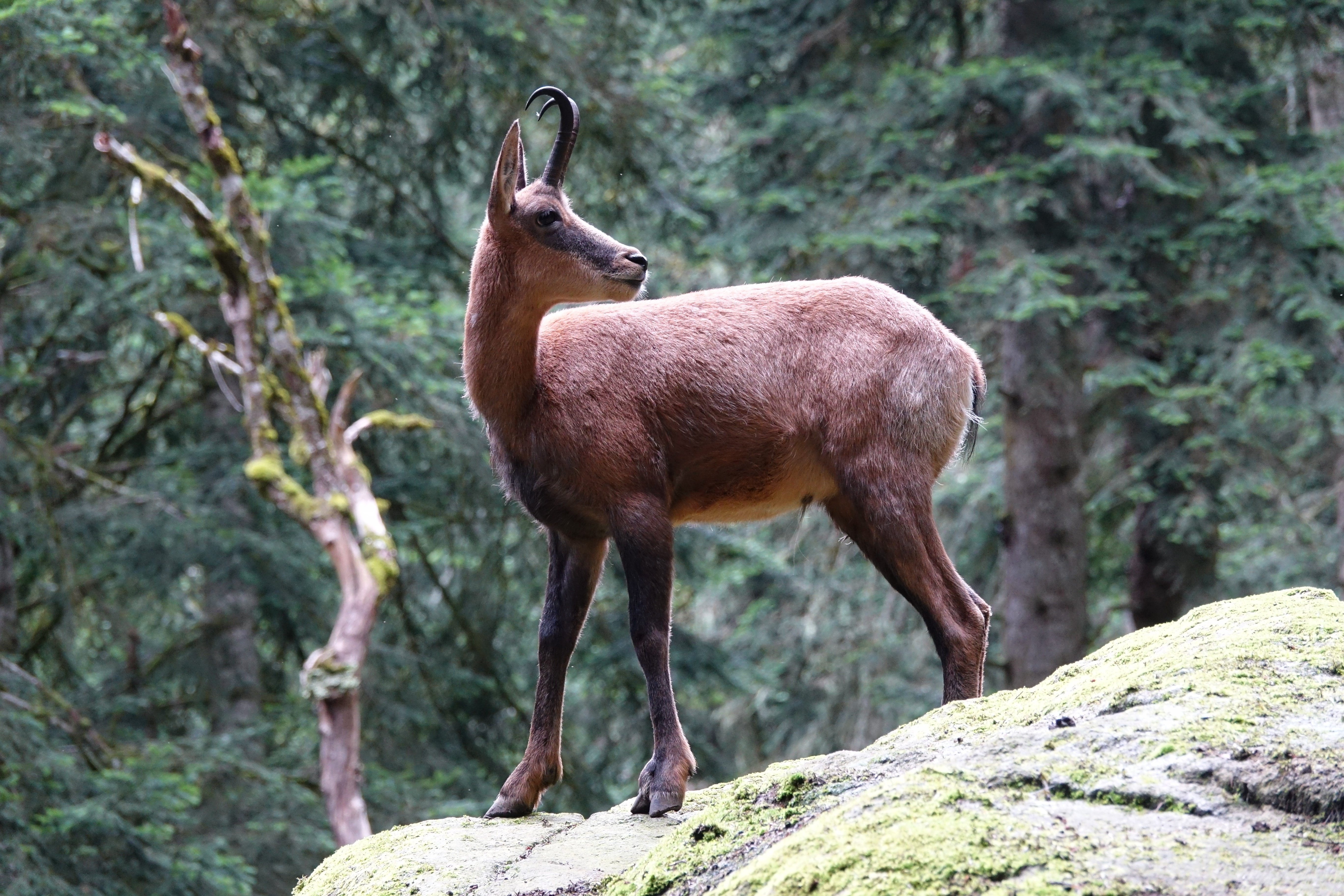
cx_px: 672
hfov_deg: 9.9
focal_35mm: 207
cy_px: 448
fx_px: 7727
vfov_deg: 6.6
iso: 800
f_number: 4
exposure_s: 1/160
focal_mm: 75.8
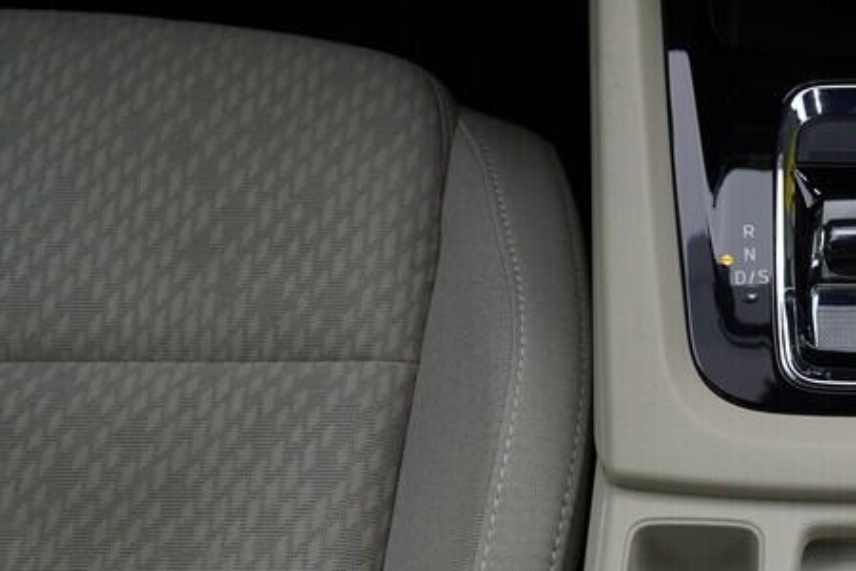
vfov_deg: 16.6
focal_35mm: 82
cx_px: 848
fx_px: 1950
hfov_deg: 23.7
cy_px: 401
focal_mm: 24
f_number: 3.2
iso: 125
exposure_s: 1/50
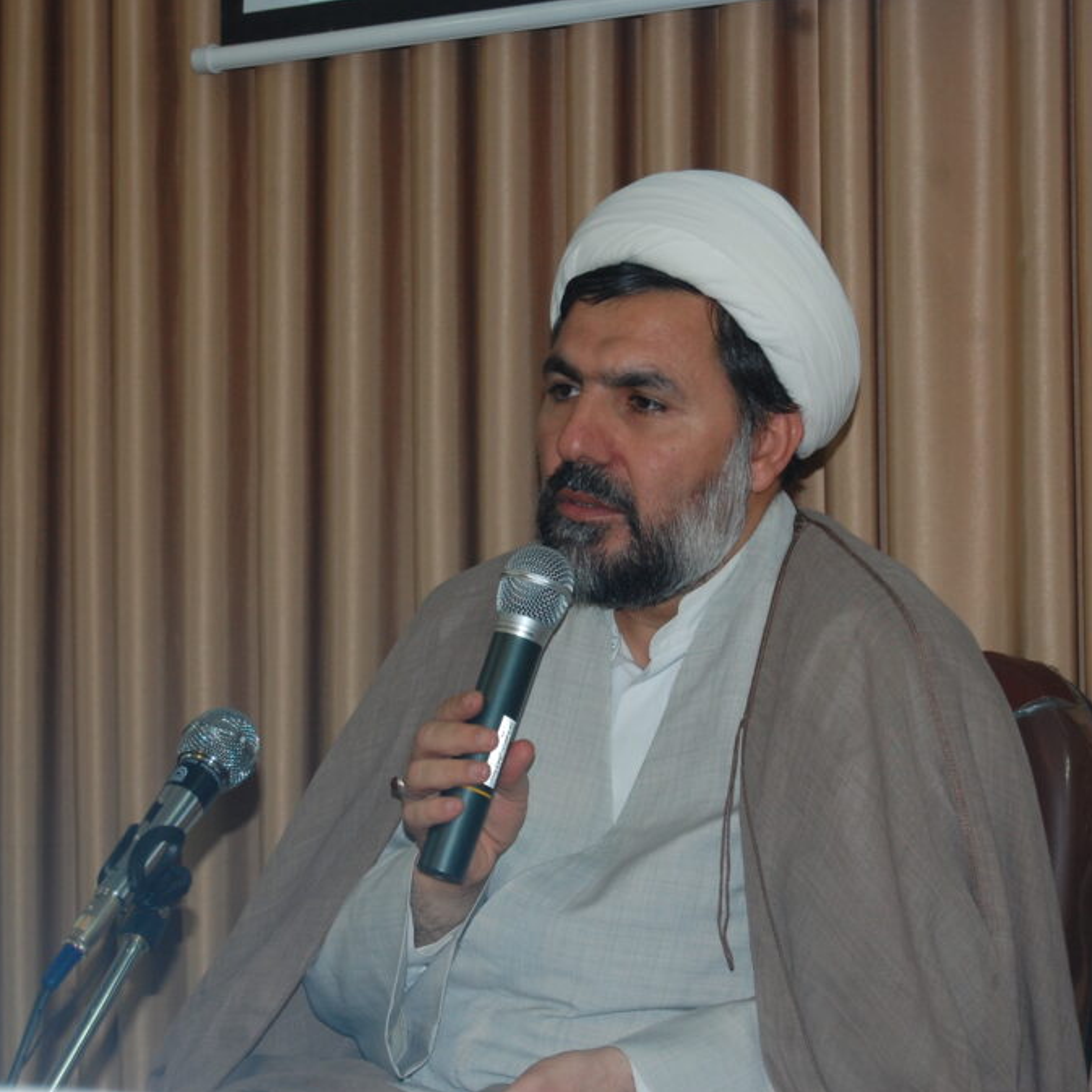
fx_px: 3806
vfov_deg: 16.3
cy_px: 549
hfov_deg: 16.3
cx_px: 553
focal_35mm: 107
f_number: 5.6
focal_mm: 55
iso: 400
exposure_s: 1/60
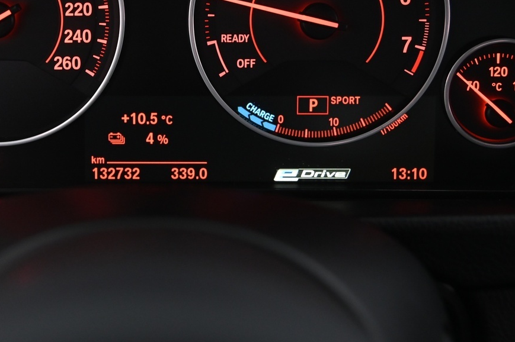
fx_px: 1015
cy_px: 51
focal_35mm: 71
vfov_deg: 18.9
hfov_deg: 28.1
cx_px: 143
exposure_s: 1/20
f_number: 4
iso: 2000
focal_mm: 38
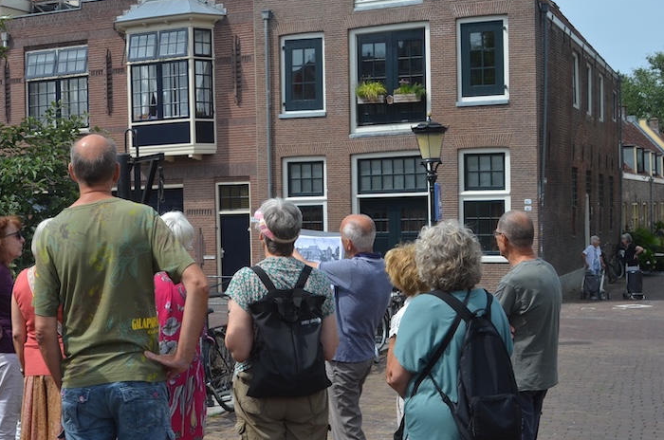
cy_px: 208
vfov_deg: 25.0
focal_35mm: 54
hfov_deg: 36.7
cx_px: 250
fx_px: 994
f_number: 8
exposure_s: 1/250
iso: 100
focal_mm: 28
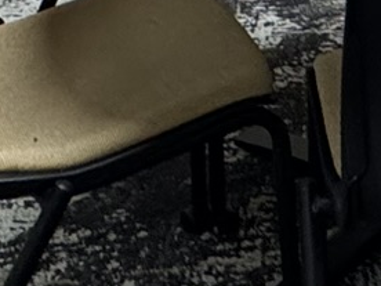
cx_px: 482
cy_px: -450
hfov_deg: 17.8
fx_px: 1145
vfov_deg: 11.3
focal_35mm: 104
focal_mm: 2.22
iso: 320
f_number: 2.2
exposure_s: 1/120
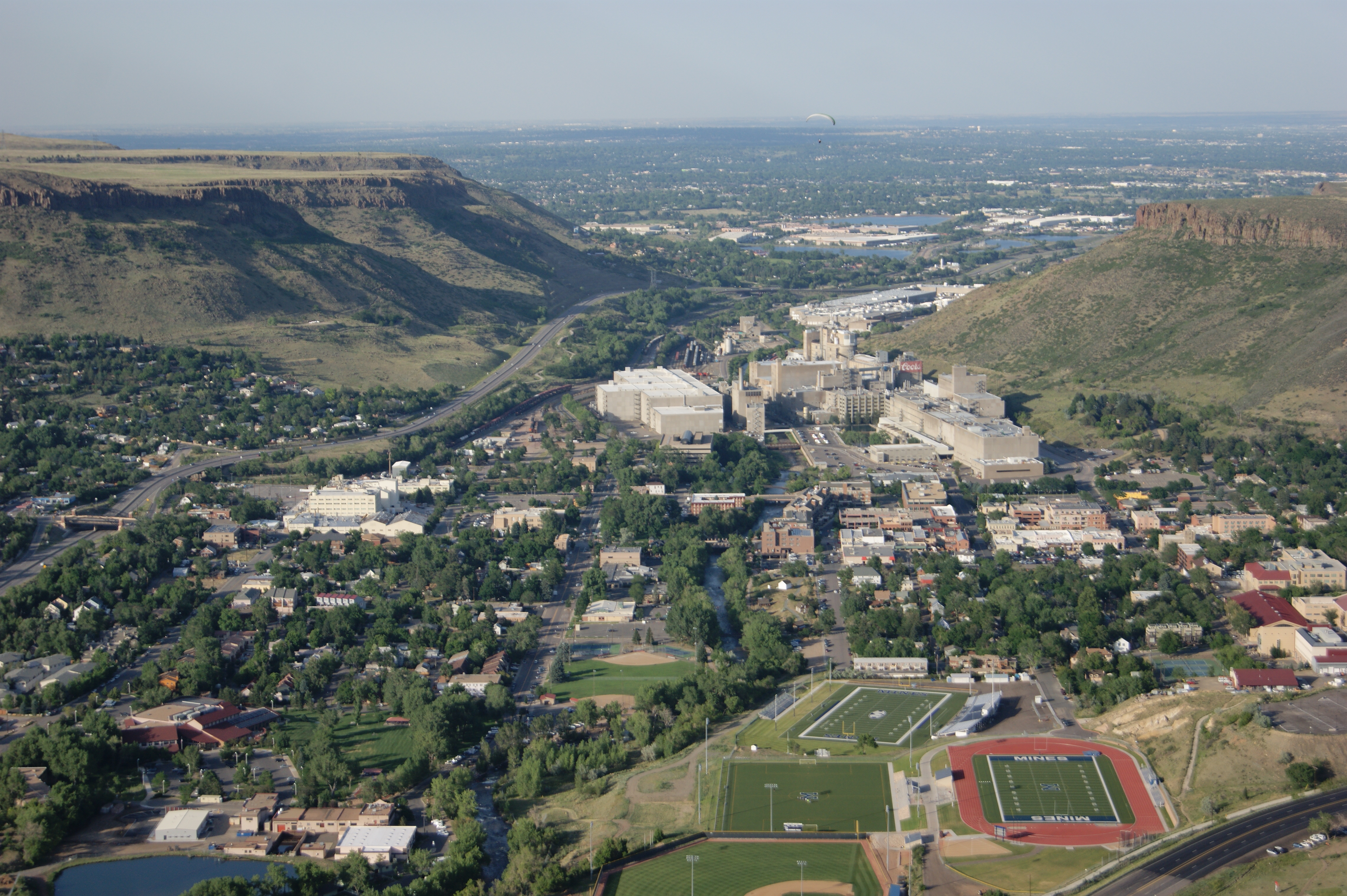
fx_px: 2524
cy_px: 448
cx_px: 674
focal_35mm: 68
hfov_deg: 29.9
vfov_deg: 20.1
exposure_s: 1/500
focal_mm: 45
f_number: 5.6
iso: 100
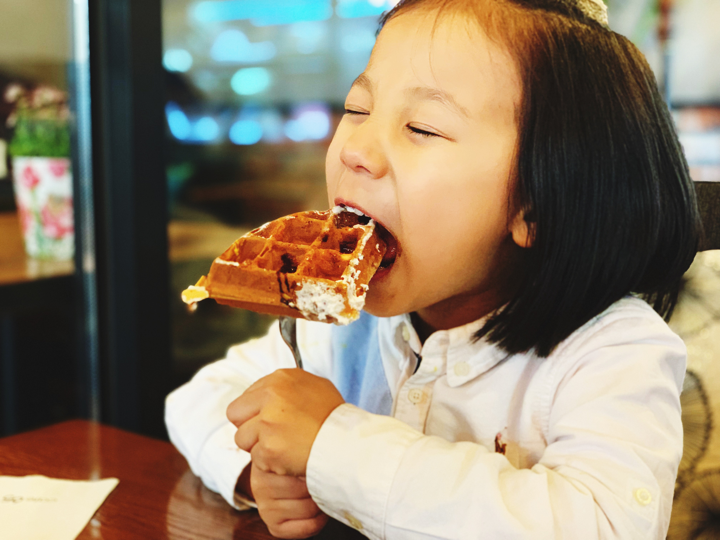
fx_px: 1082
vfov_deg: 28.0
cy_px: 270
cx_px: 360
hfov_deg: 36.8
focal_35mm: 52
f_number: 2.4
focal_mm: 6
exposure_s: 1/60
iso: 320
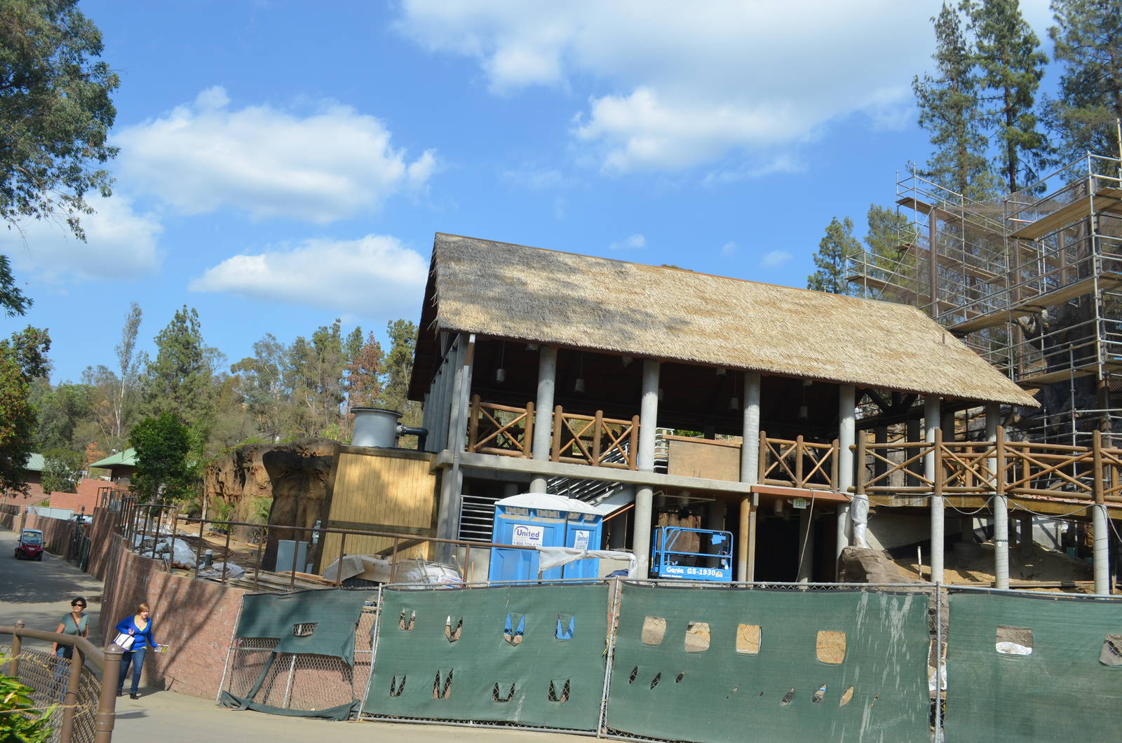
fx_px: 840
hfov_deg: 67.5
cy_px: 372
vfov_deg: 47.7
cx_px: 561
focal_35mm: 27
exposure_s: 1/250
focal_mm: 18
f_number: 8
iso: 110
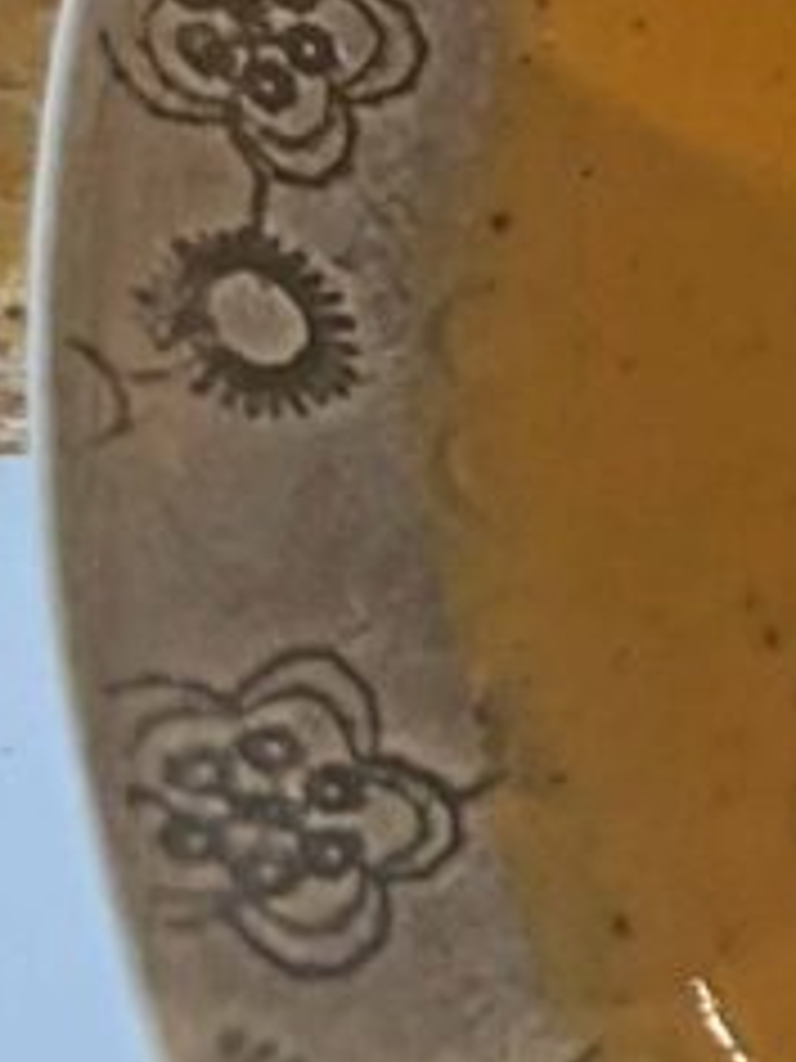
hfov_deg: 11.5
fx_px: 3465
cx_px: 1718
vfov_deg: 16.3
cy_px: -405
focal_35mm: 113
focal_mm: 5.7
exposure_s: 1/40
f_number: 1.5
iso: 640
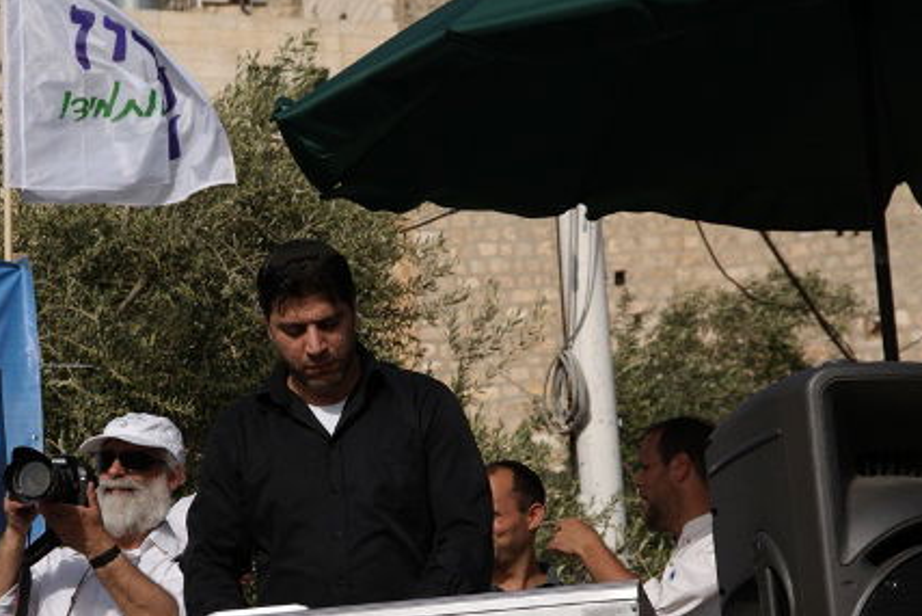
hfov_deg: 12.2
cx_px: 339
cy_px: 389
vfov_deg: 8.1
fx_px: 4323
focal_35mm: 169
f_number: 9
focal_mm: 75
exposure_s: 1/500
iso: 100
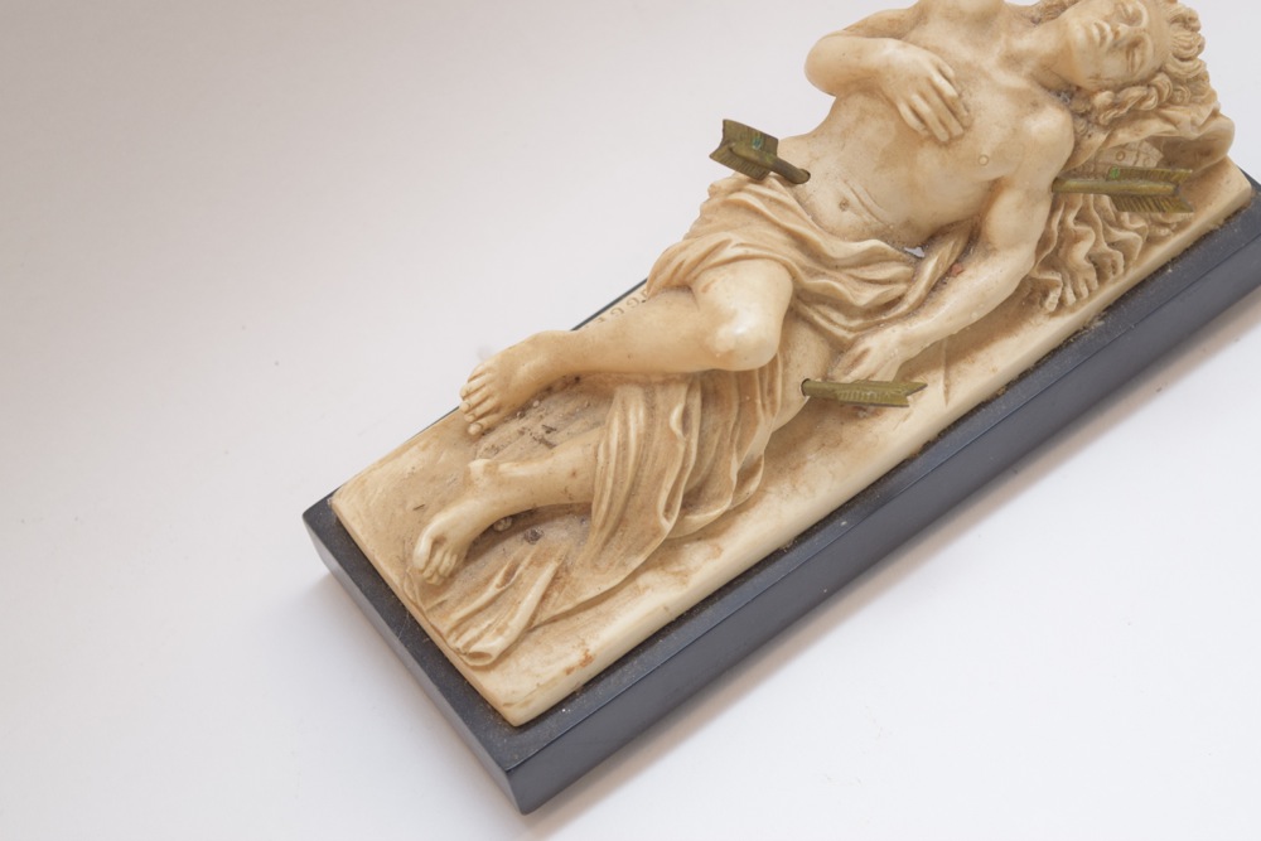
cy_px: 420
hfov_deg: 24.6
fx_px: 2890
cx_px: 630
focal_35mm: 82
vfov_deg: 16.6
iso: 1000
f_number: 5.6
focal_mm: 55
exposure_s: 1/60
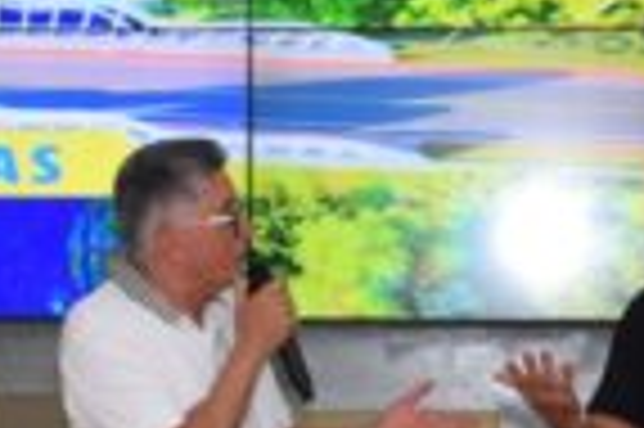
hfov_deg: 10.1
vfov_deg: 6.7
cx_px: 140
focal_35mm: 203
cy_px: 191
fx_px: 3627
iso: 800
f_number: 5
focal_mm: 26
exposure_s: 1/100
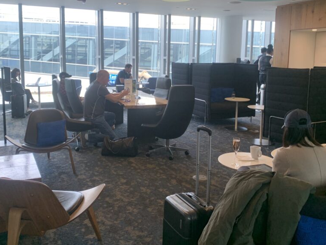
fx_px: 330
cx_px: 162
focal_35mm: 35
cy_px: 102
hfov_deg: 52.6
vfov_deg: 40.6
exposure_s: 1/115
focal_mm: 4.25
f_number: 1.8
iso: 50
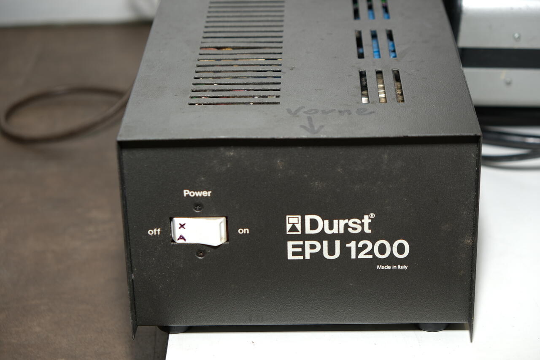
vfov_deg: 16.5
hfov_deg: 24.5
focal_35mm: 83
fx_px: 1245
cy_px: 180
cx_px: 270
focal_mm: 55
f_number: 4
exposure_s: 1/60
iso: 100
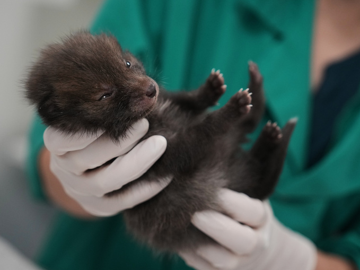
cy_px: 95
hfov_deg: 22.5
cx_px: 221
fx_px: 905
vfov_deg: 16.9
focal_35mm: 87
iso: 2000
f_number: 2.8
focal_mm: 60
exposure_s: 1/500
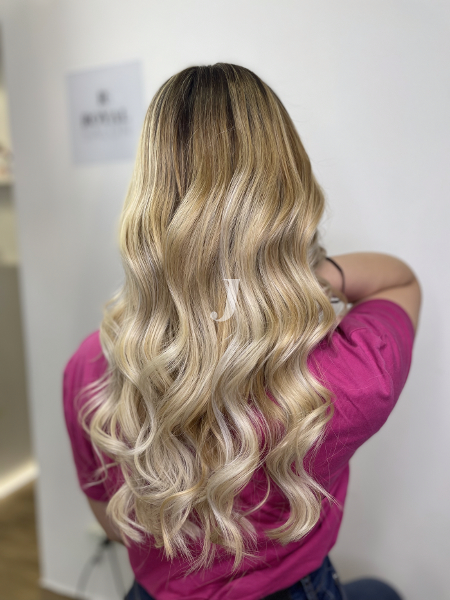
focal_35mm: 26
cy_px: 300
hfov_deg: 53.1
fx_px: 451
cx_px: 225
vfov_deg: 67.3
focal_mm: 4.2
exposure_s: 1/215
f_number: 1.6
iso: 40
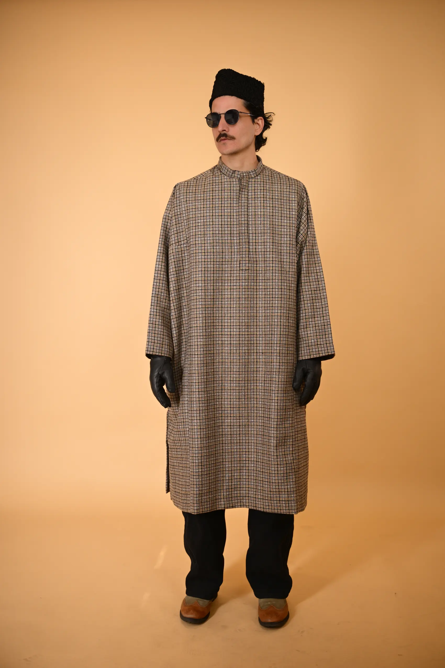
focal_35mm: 41
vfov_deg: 47.4
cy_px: 334
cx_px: 222
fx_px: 760
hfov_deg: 32.6
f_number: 2.8
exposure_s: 1/320
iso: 320
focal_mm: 41
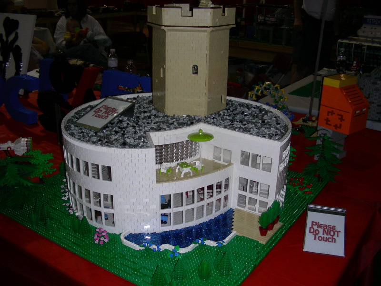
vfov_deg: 37.7
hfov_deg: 49.0
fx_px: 418
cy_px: 143
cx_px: 190
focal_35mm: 38
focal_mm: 6.3
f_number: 3.5
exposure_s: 1/60.1
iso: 50
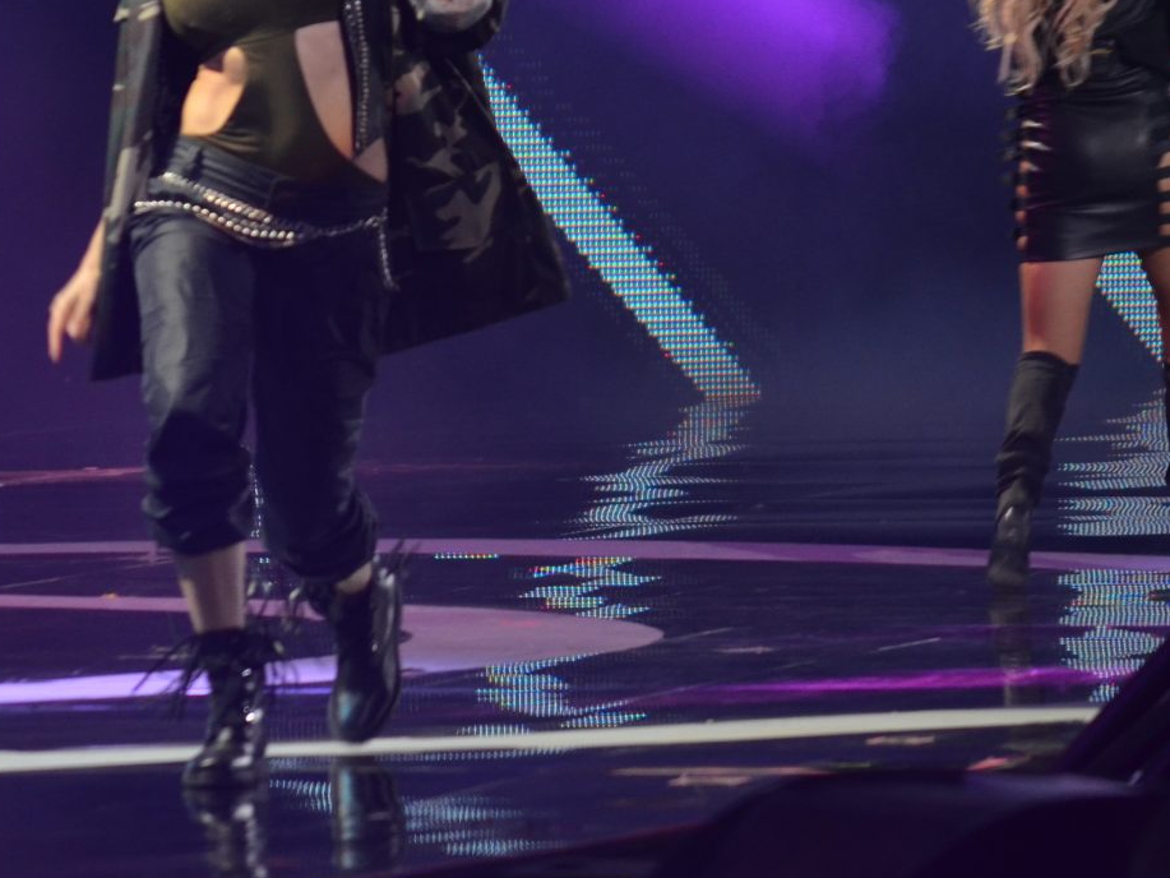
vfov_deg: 3.2
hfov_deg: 4.3
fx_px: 15755
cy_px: 184
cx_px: 453
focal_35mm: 466
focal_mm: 145
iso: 800
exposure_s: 1/125
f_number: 5
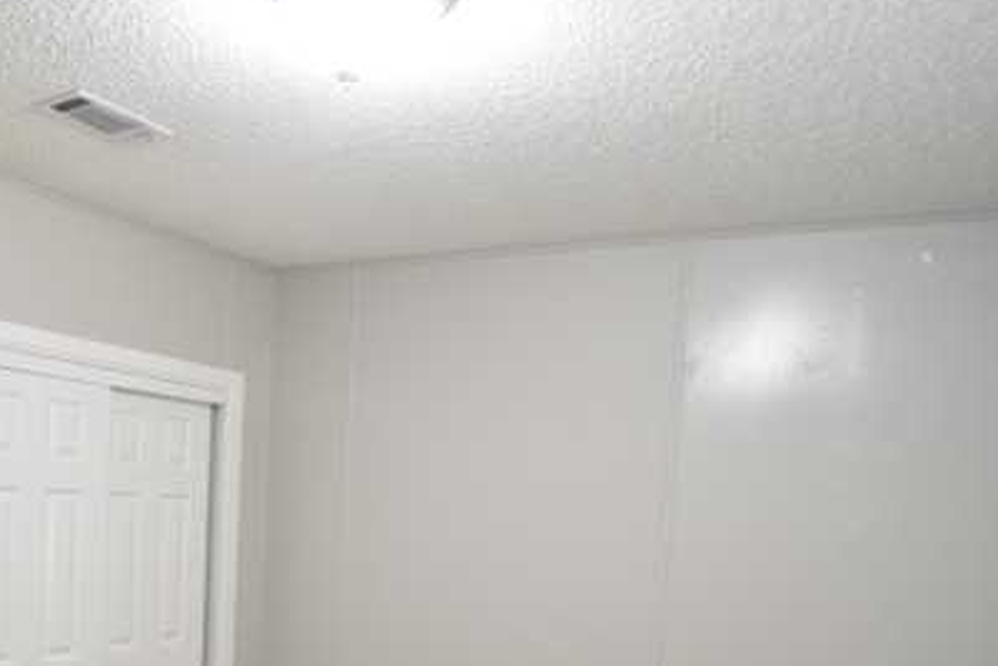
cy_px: 561
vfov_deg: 44.8
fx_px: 749
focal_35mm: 27
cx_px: 250
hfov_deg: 63.4
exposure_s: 1/30
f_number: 3.5
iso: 800
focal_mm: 10
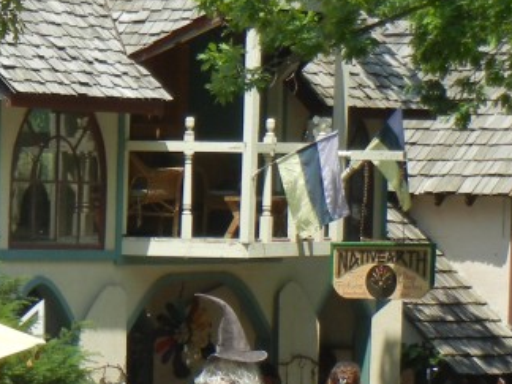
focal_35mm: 322
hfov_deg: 6.1
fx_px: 4763
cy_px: 558
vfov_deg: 4.6
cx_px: -235
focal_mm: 18.3
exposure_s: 1/580
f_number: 4.5
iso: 160
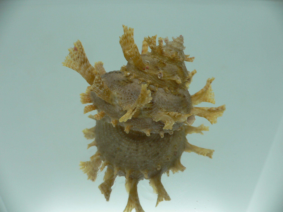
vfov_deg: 40.7
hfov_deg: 52.6
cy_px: 106
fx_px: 286
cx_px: 142
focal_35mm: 35
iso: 80
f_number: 2.8
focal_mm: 4.6
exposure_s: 1/60
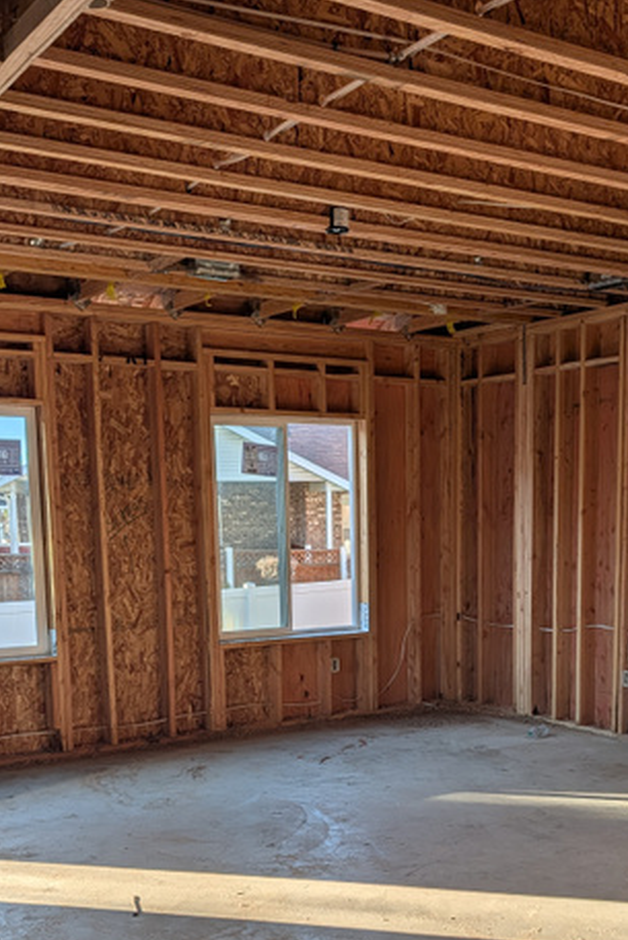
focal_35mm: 42
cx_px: 393
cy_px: 687
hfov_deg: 31.8
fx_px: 1098
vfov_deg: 45.0
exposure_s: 1/1025
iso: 24
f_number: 1.68
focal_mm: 6.9
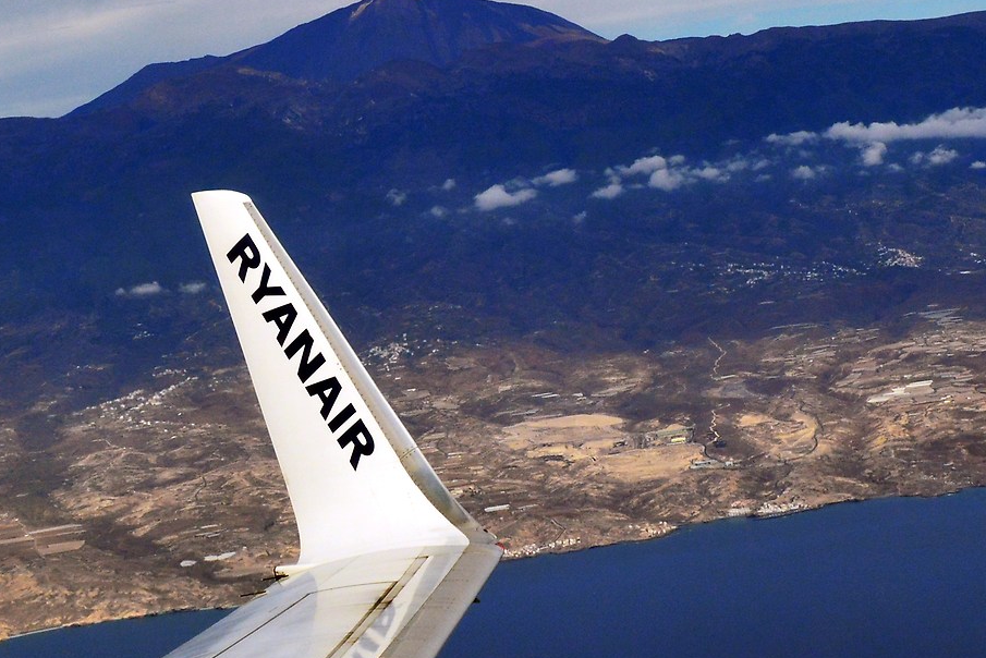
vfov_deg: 13.8
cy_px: 285
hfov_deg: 20.4
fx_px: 2721
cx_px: 759
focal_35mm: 99
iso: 280
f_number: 11
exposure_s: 1/500
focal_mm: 25
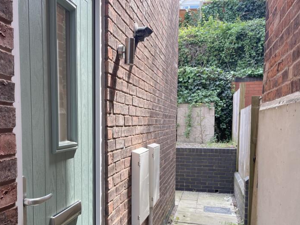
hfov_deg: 47.9
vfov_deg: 37.3
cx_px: 91
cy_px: 151
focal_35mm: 38
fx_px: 329
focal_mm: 4.2
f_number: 1.6
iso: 32
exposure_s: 1/219
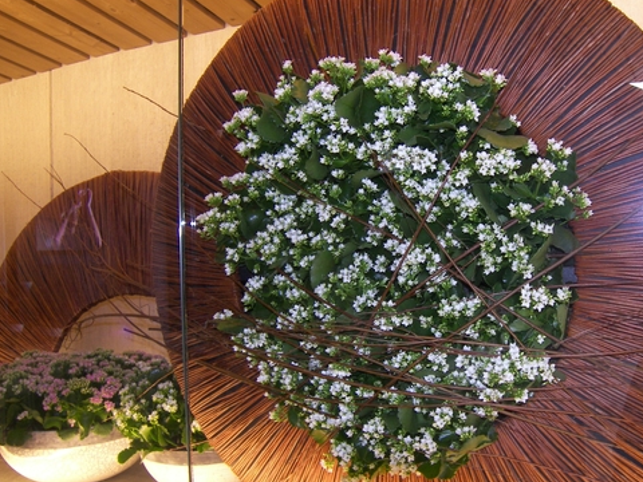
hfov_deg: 59.2
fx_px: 557
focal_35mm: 30
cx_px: 399
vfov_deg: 46.7
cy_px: 265
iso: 100
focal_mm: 5
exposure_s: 1/30
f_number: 2.8
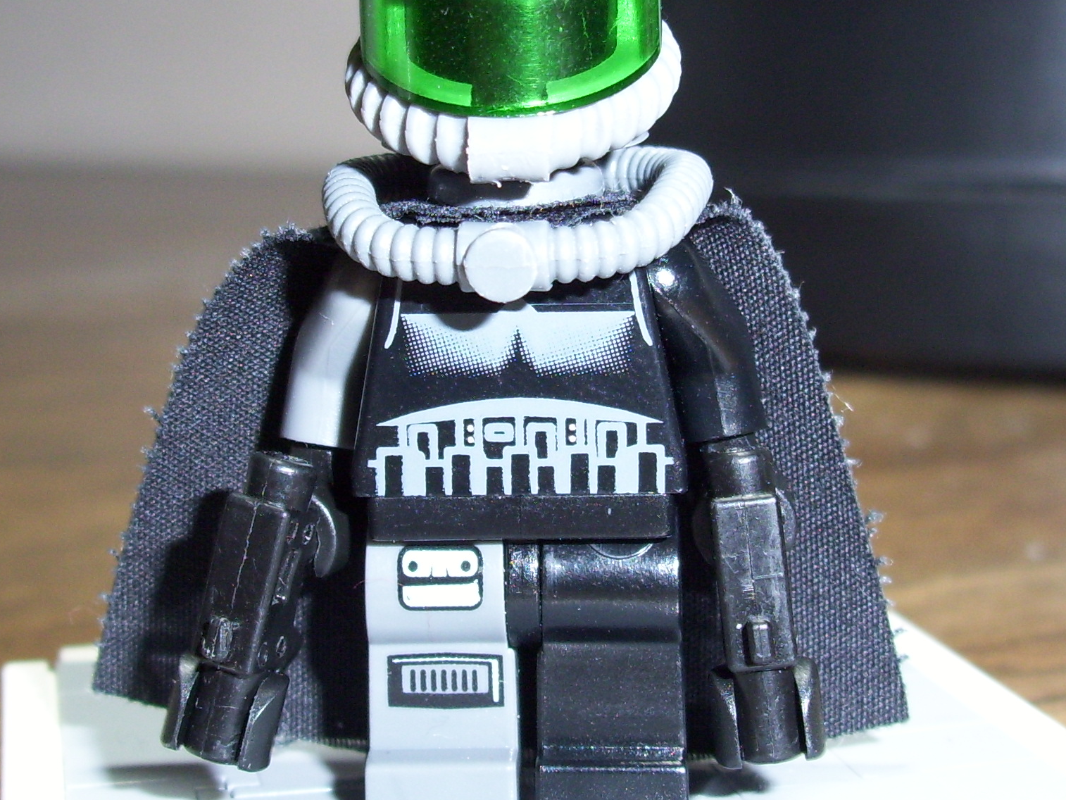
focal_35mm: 74
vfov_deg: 19.9
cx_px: 530
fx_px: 2279
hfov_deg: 26.3
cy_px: 289
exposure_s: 1/40
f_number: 2.9
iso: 80
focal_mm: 5.7
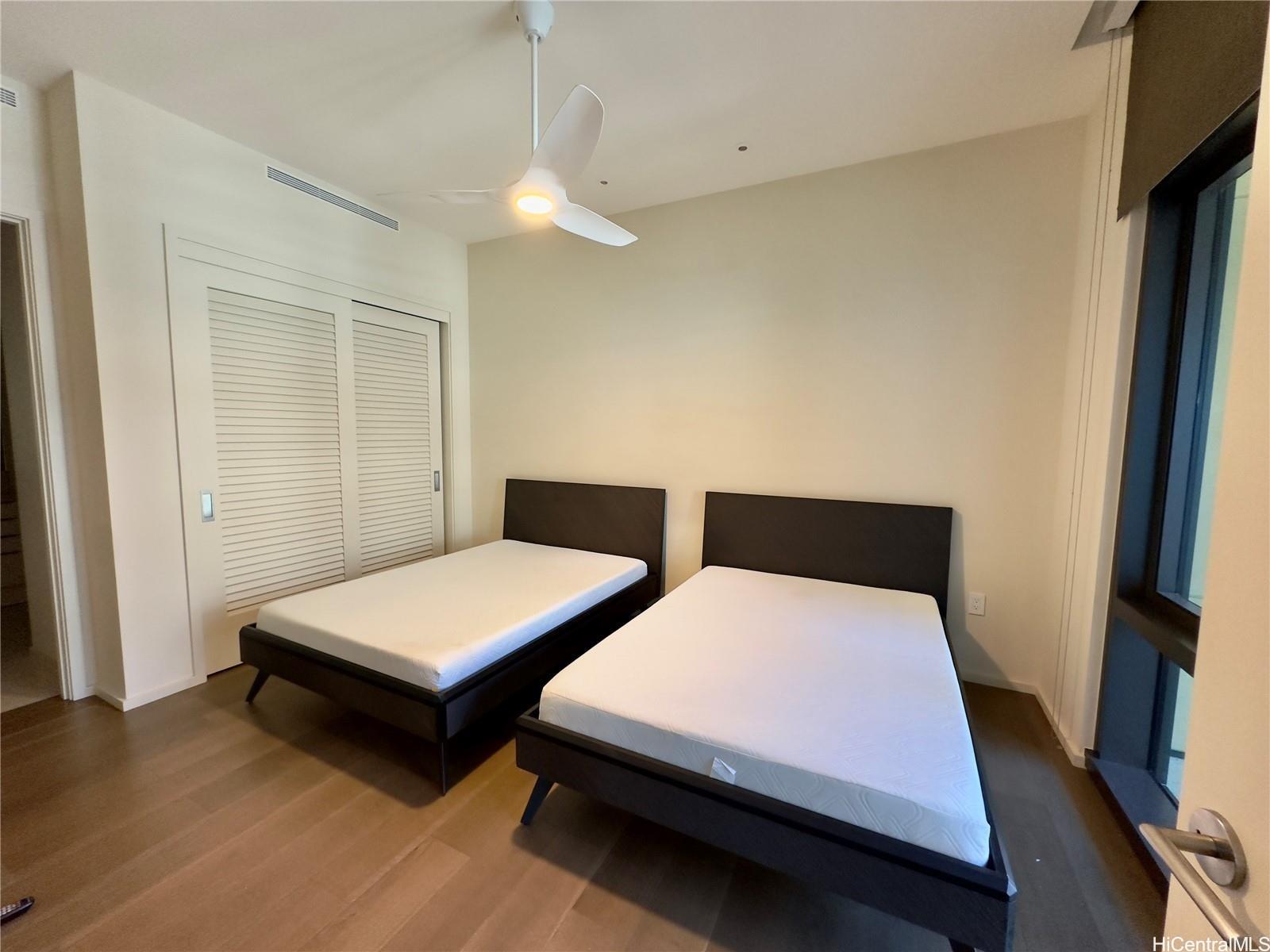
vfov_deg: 85.7
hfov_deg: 102.1
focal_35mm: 14
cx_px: 635
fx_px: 514
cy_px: 476
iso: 200
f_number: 2.2
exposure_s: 1/60
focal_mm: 2.22
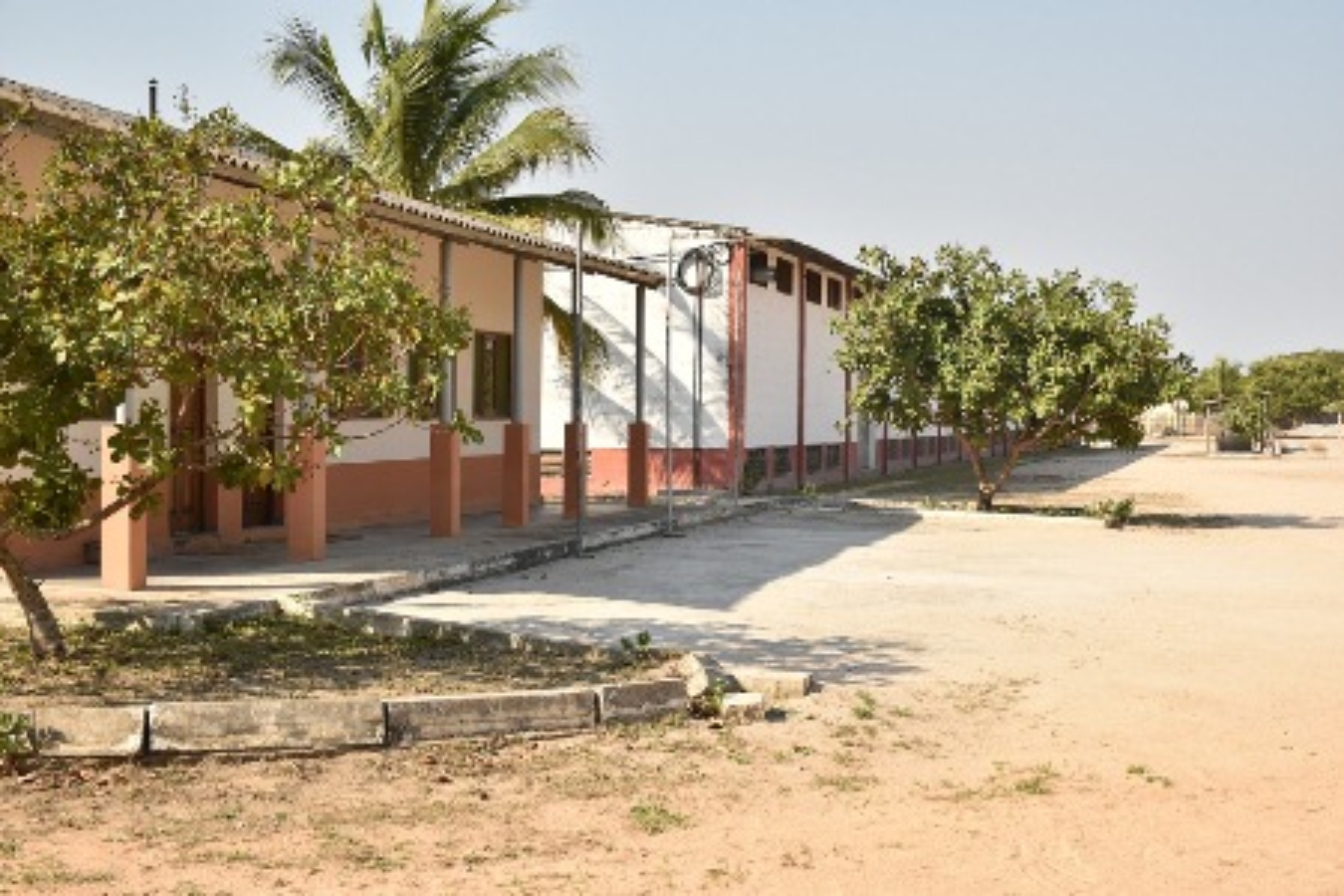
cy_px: 448
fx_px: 1904
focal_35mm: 51
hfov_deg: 38.9
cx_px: 672
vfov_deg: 26.5
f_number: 5.6
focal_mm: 34
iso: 500
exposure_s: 1/1600
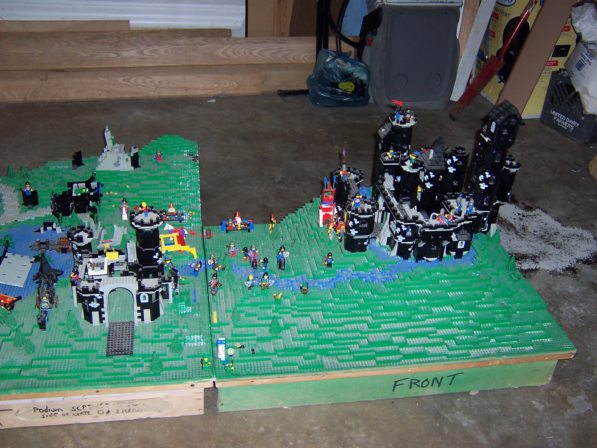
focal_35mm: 36
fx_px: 621
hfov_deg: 51.4
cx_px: 298
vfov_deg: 39.7
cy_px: 224
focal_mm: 5.6
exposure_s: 1/60
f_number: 2.8
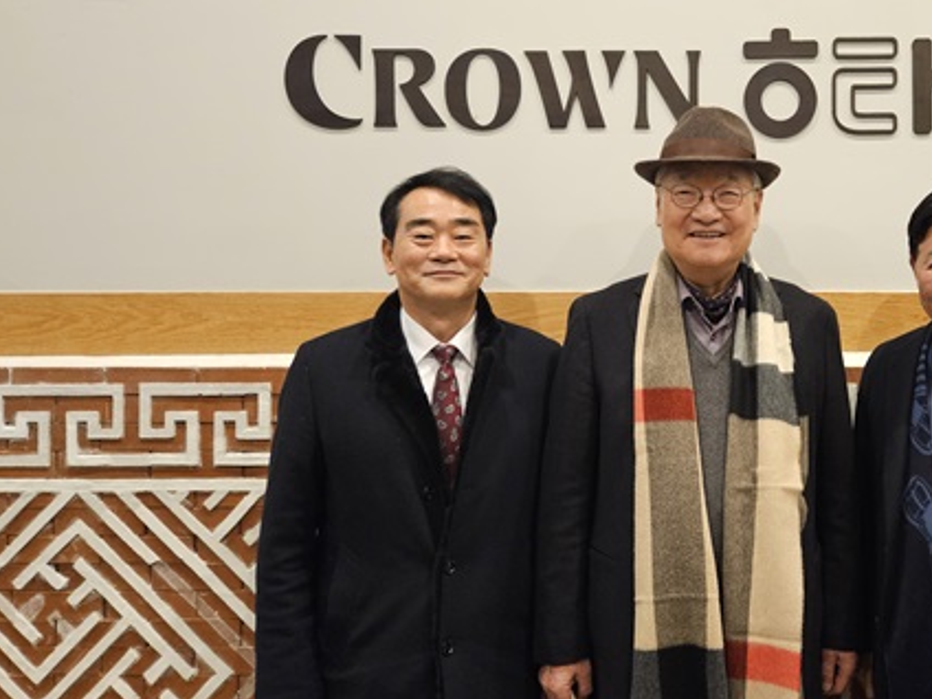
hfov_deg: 47.0
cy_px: 258
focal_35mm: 38
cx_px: 712
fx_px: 1023
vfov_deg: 37.5
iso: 800
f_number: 1.8
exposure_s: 1/60
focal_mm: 5.4
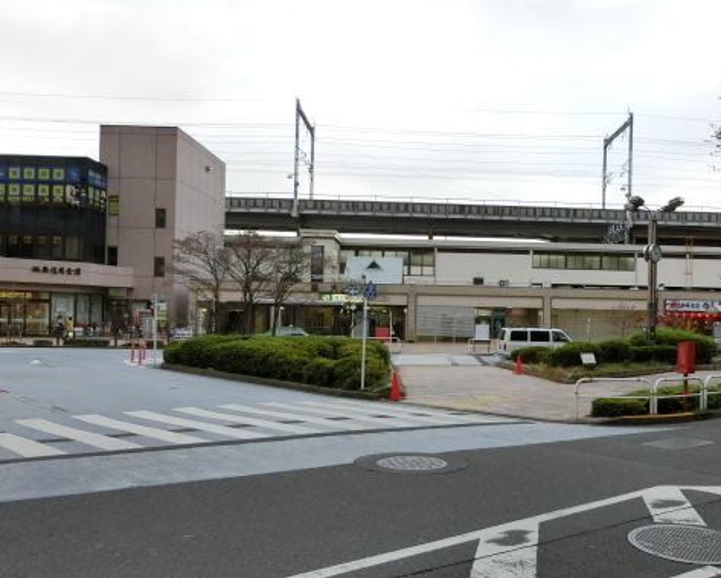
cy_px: 322
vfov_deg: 44.5
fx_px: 705
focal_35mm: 33
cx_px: 451
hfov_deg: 53.6
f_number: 3.5
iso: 80
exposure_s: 1/125
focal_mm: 4.5
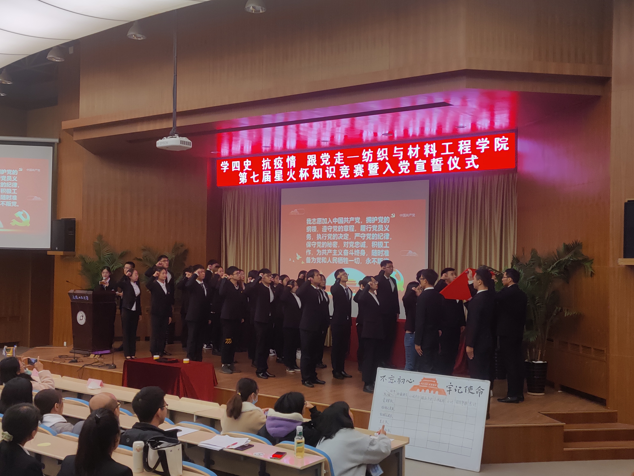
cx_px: 317
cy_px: 238
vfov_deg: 51.4
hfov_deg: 65.3
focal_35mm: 27
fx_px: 495
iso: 160
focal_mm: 4.75
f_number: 1.65
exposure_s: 1/50
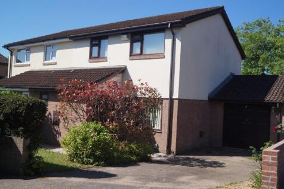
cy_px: 94
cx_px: 142
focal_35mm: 36
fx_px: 284
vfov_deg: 36.8
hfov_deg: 53.1
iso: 100
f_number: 4
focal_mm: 24
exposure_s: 1/1250
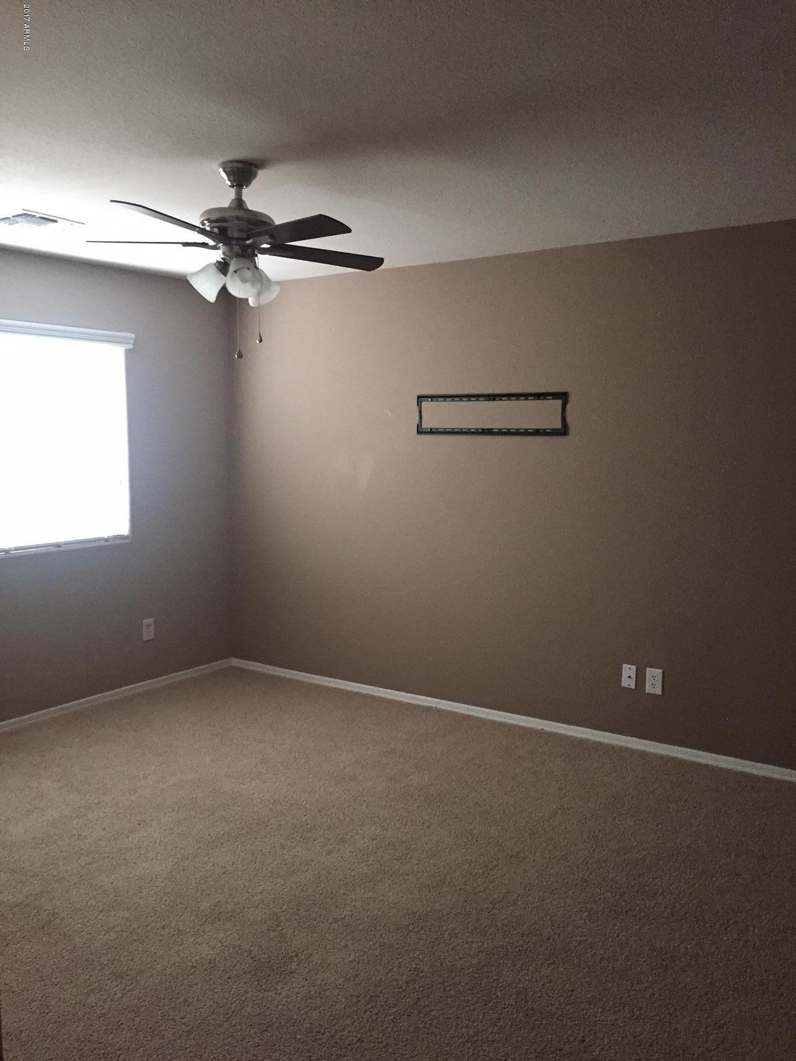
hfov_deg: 48.2
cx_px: 398
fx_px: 889
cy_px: 530
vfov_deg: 61.7
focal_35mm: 29
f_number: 2.2
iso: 250
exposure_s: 1/15
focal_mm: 4.15
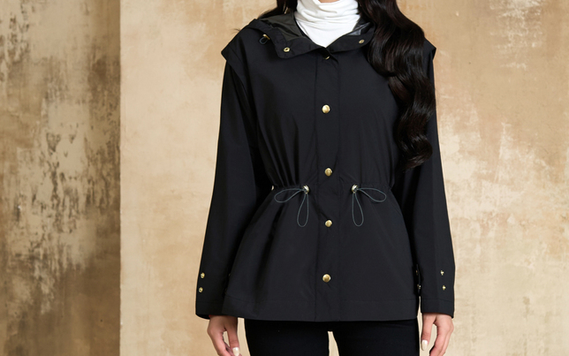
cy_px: 263
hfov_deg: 22.5
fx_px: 1427
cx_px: 330
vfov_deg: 14.2
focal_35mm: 92
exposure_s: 1/160
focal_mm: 30
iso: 200
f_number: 4
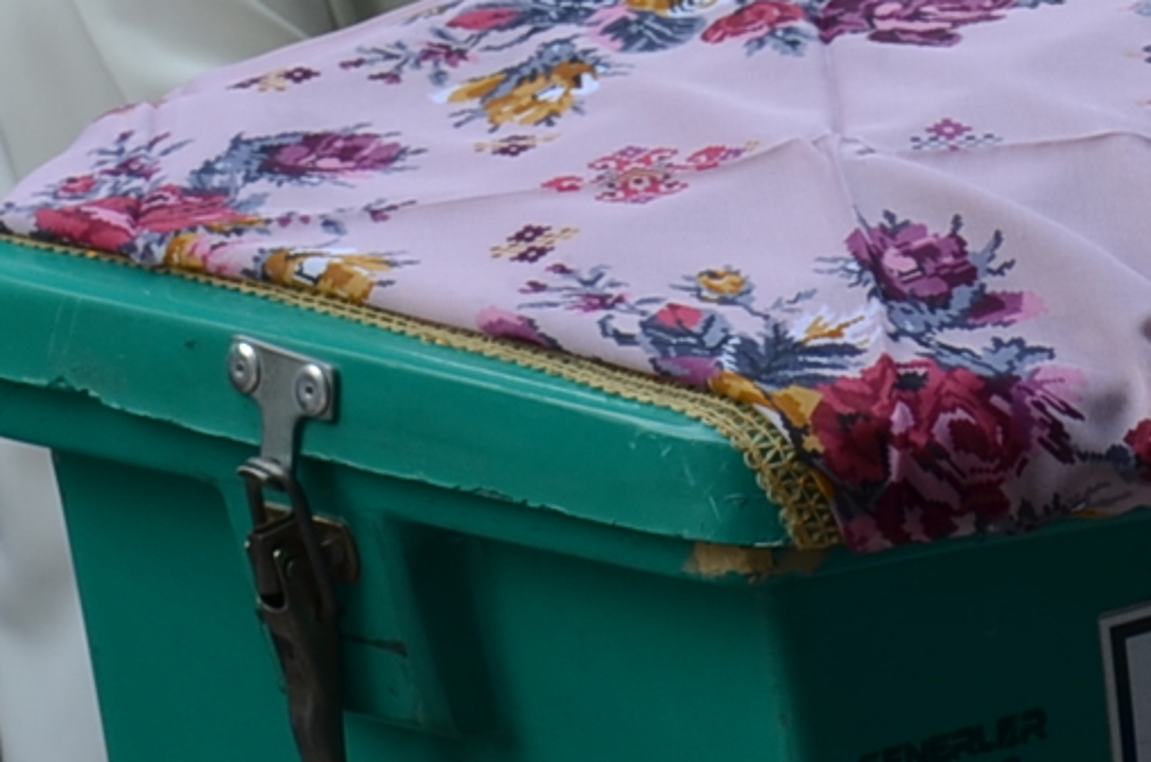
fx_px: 6955
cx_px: 764
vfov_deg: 6.2
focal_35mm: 218
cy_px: -344
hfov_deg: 9.5
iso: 100
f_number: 5.6
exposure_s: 1/125
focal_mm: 30
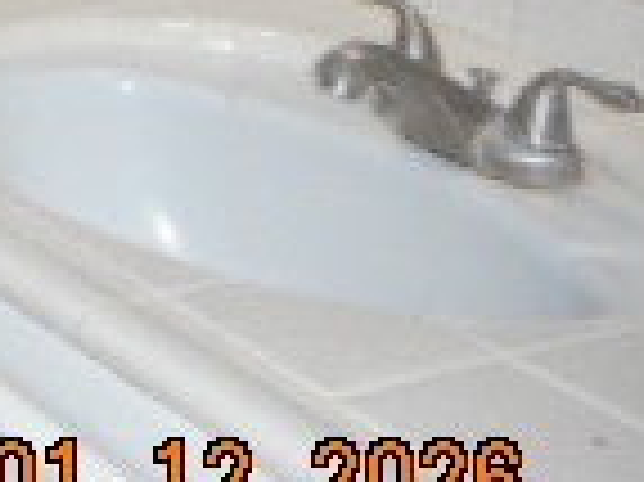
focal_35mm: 112
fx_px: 2082
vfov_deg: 12.2
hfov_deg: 14.0
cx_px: -748
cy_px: -369
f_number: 3.7
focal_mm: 4.5
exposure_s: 1/25
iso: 250
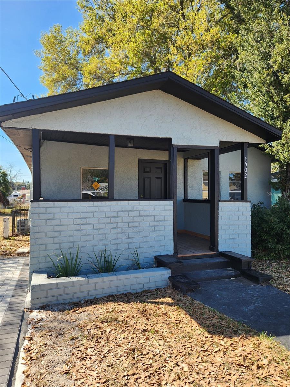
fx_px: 257
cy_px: 194
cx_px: 145
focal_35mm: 23
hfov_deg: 58.9
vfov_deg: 73.9
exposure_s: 1/585
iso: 20
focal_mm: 5.4
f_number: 1.8
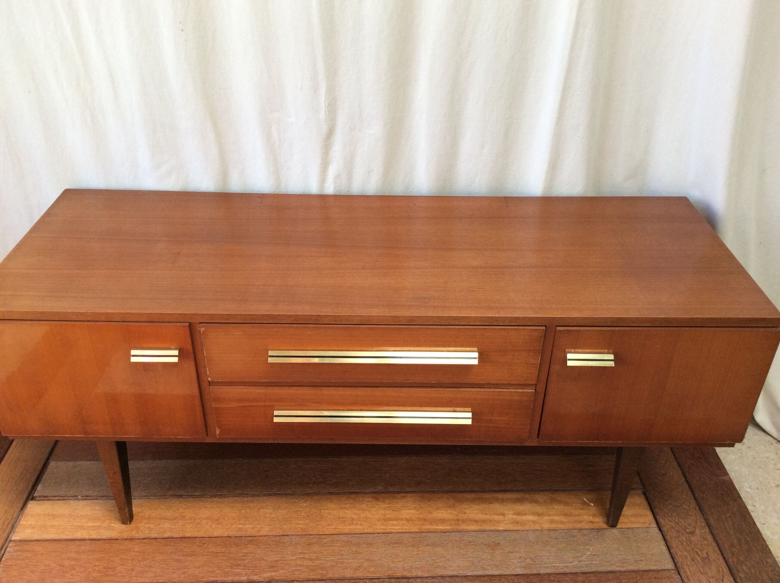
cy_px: 292
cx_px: 390
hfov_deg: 56.9
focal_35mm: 32
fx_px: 720
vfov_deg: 44.1
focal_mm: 3.3
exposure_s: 1/100
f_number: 2.4
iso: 64
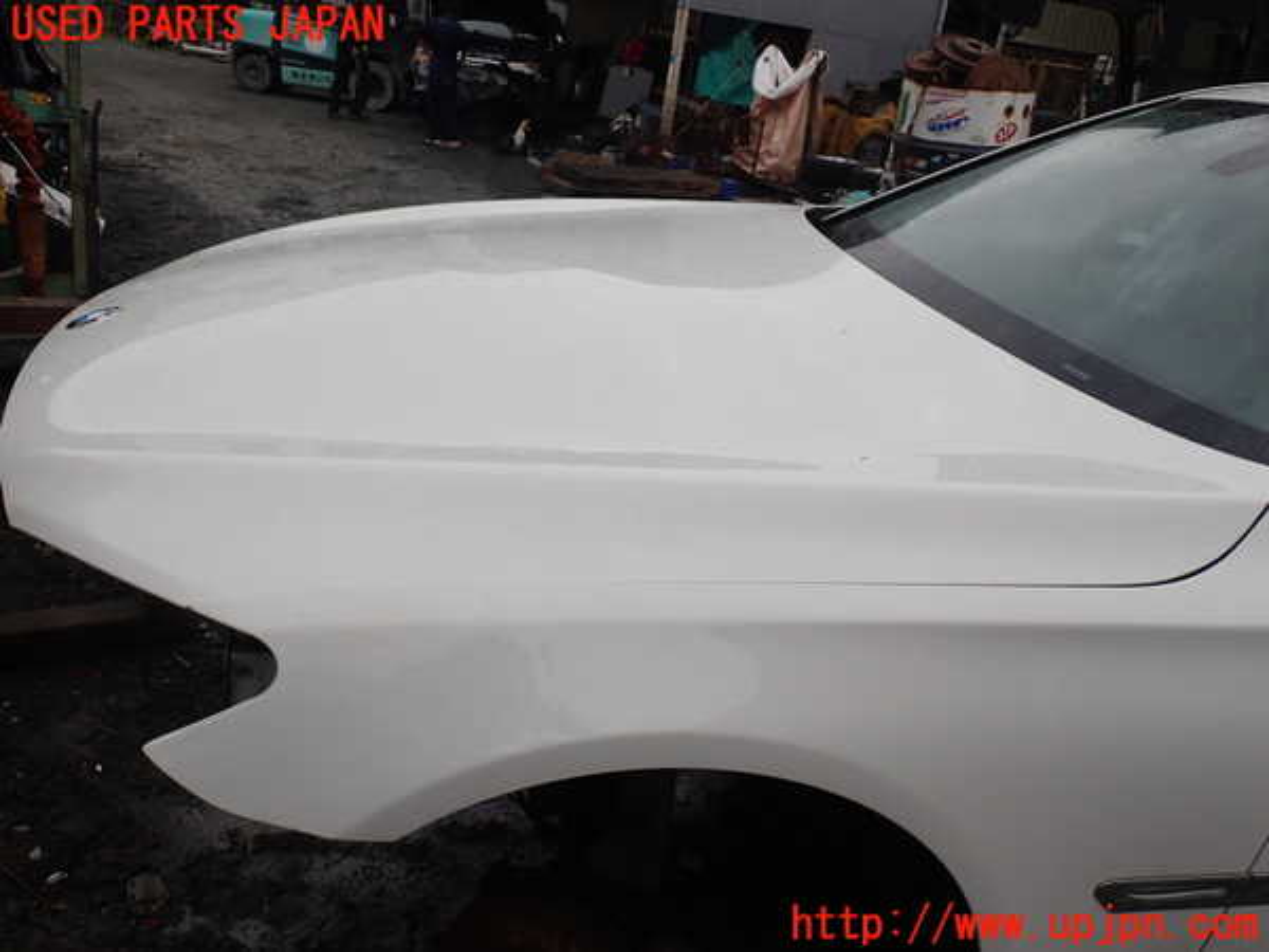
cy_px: 476
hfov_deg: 60.0
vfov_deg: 46.8
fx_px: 1100
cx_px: 634
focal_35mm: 30
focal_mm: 5.4
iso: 100
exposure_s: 1/400
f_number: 3.2
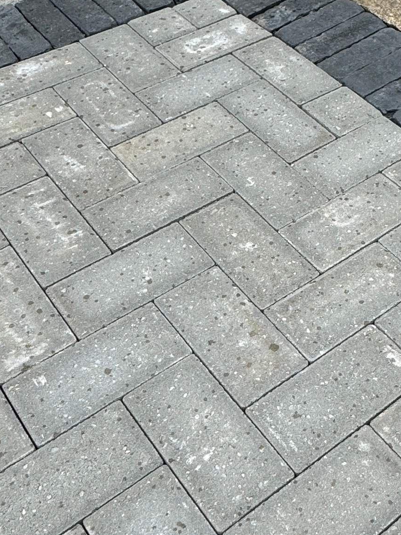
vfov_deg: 38.7
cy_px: 206
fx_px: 757
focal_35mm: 49
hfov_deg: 29.0
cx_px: 320
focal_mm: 2.22
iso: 40
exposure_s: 1/359
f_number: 2.2
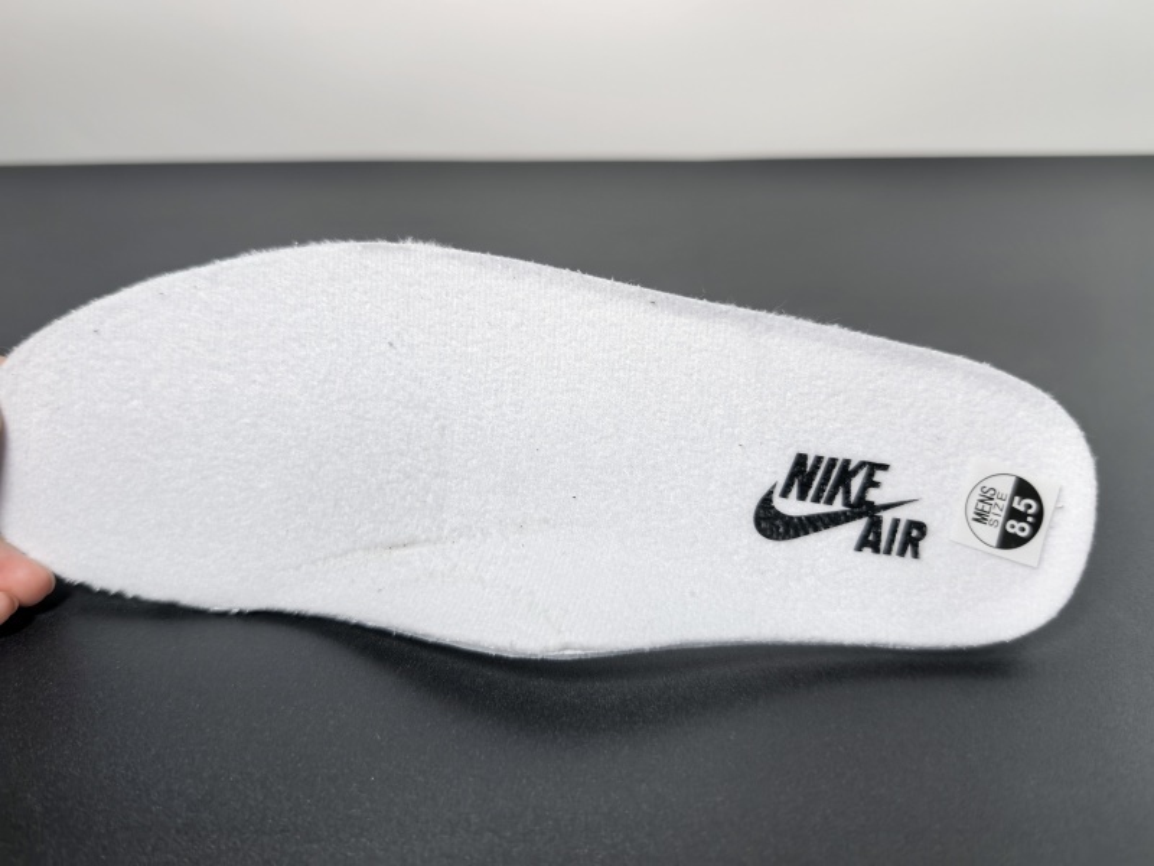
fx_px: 900
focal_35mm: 27
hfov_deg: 65.3
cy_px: 433
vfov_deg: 51.4
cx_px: 577
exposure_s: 1/1757
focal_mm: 6.98
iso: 250
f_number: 1.4
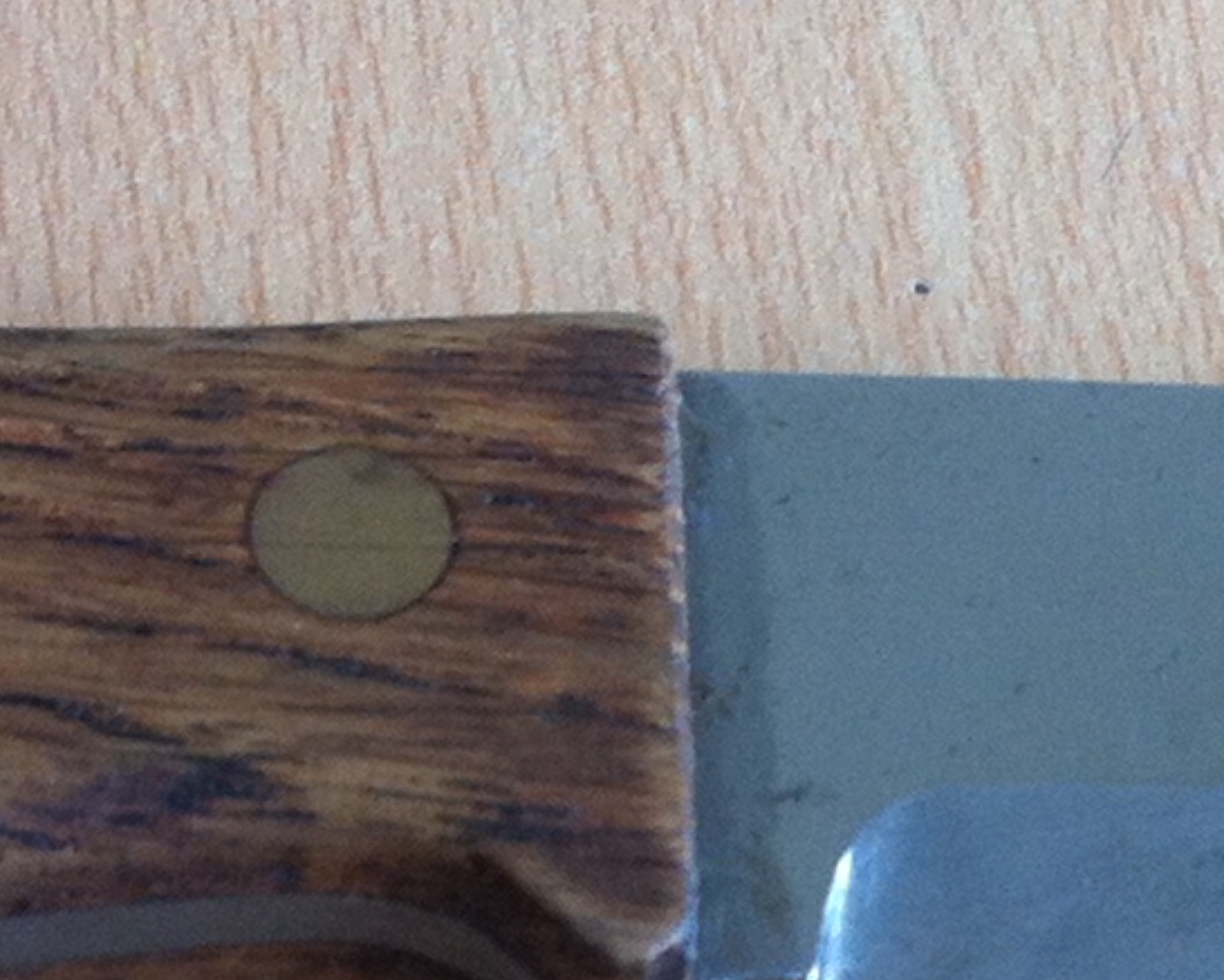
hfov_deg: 11.9
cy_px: 863
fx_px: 5870
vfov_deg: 9.5
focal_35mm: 162
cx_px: 491
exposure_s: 1/24
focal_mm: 3.85
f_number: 2.8
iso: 80
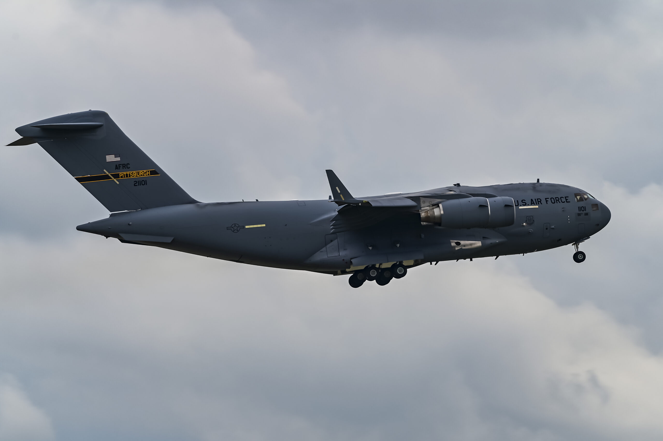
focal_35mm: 310
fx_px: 5705
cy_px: 220
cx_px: 332
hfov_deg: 6.7
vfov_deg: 4.4
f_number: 7.1
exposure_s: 1/250
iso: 50
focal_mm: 310
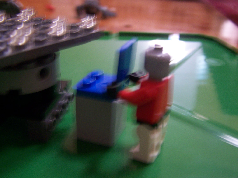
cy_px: 89
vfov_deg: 37.7
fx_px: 261
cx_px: 119
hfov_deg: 49.0
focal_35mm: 38
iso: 160
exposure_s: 1/8
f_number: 2.8
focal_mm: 6.3
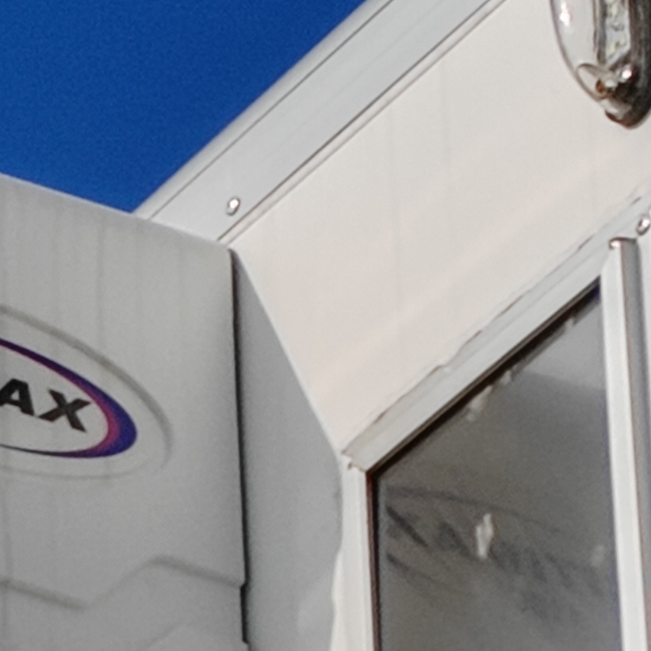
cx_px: -404
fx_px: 9021
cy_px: 704
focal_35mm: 424
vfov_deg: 4.1
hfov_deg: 4.1
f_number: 1.8
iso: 50
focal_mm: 6.14
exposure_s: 1/1800
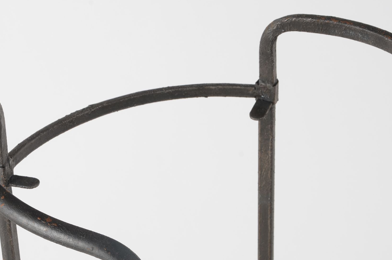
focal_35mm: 139
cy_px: 171
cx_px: 210
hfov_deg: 14.8
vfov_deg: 9.8
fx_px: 1510
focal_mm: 62
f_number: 11
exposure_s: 1/125
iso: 160
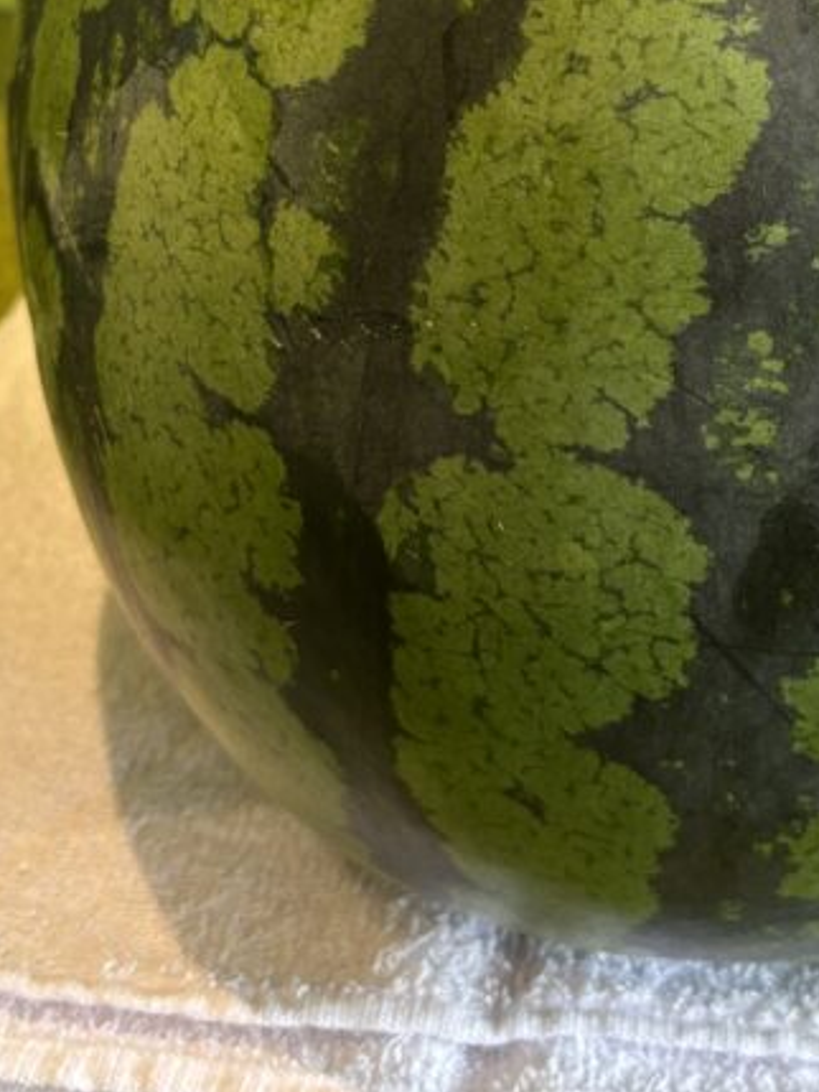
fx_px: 1955
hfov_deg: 23.2
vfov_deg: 29.2
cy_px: -3
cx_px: 707
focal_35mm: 62
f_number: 1.6
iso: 125
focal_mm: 5.96
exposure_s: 1/101
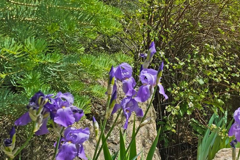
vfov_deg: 25.8
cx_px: 238
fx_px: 347
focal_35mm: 52
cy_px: 47
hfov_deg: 34.8
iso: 800
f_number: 8
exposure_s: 1/2500
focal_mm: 24
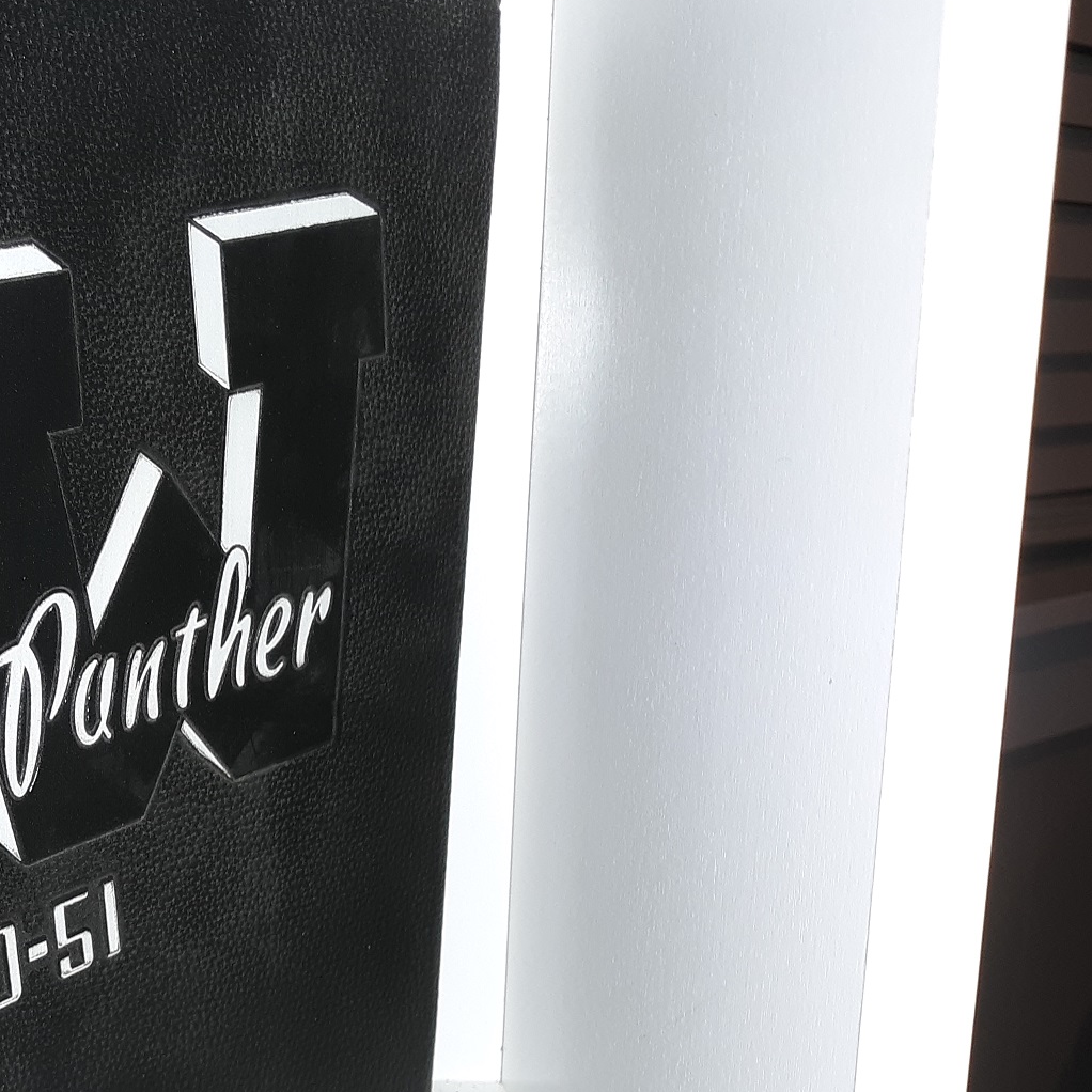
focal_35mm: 50
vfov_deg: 33.9
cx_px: 43
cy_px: 640
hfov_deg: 31.8
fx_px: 1785
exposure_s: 1/40
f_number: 1.7
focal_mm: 3.7
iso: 40
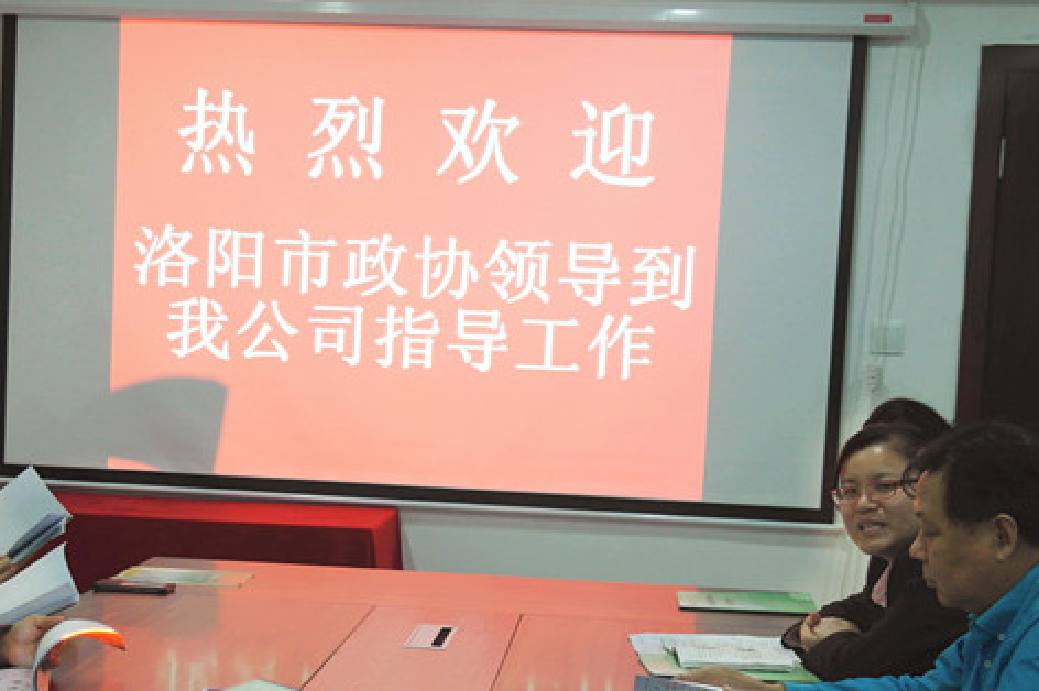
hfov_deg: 25.8
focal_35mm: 78
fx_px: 2250
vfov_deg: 17.4
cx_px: 326
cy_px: 527
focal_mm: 30
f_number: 4.5
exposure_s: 1/30
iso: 400
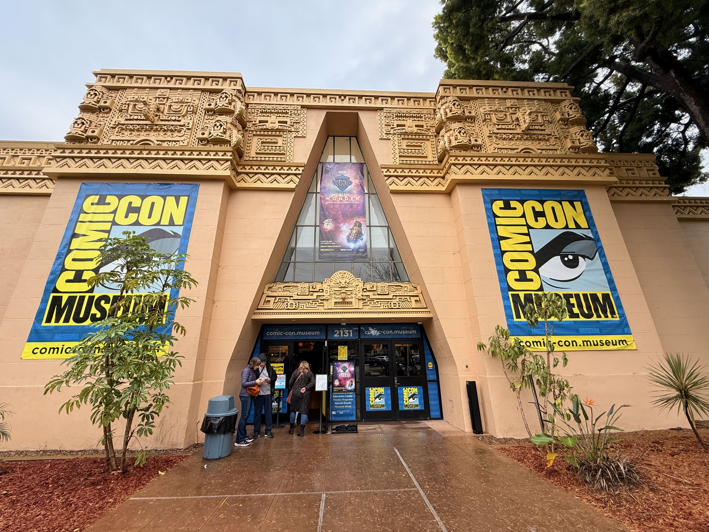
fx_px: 287
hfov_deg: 102.1
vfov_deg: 85.7
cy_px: 266
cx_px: 354
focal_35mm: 14
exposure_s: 1/99
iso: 80
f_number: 2.2
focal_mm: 2.22
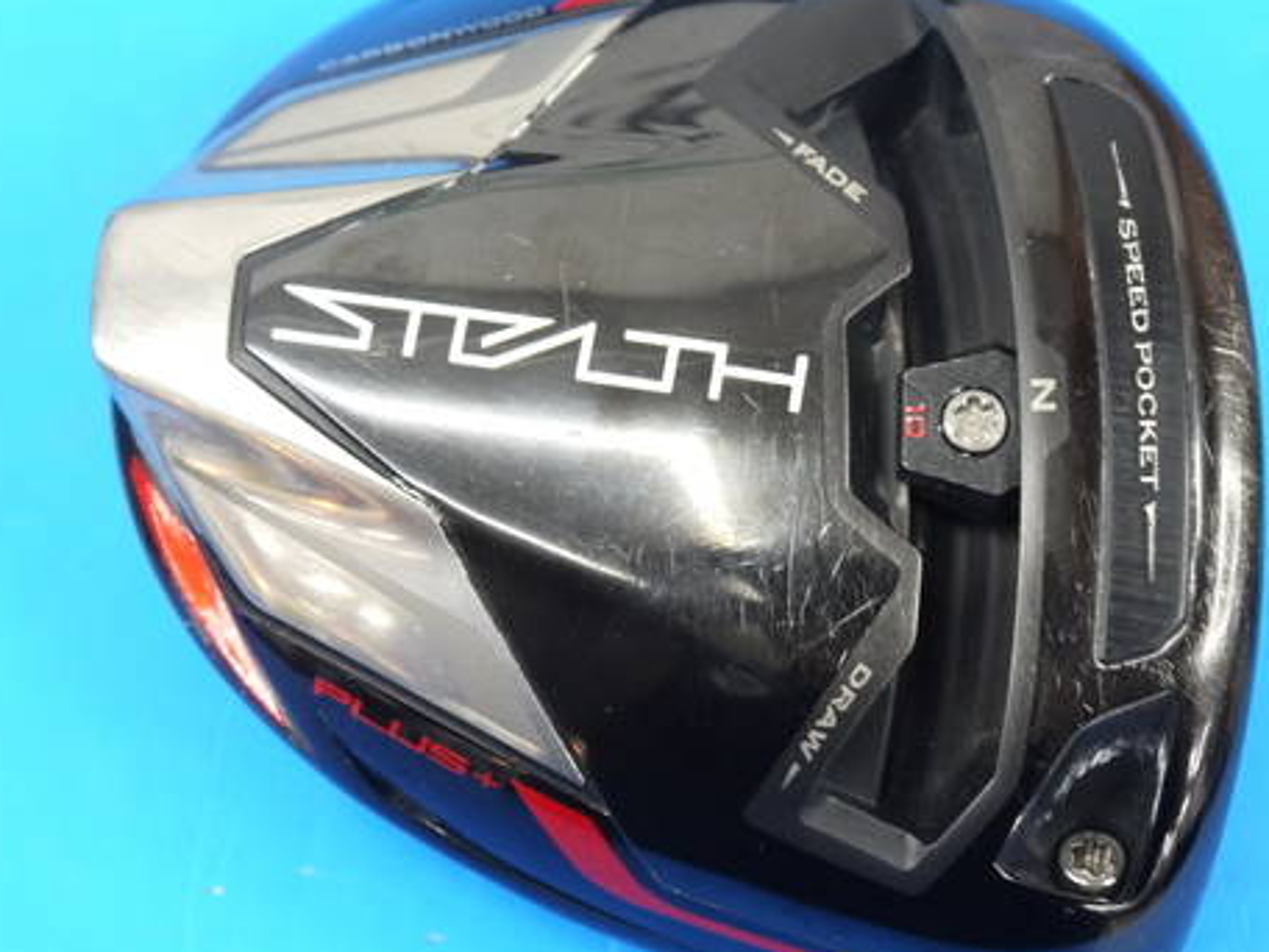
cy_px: 504
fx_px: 3189
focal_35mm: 87
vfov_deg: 17.0
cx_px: 760
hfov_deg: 22.5
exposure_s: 1/60
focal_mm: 31
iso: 800
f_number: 5
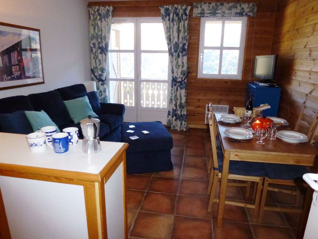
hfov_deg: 71.6
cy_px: 120
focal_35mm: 24
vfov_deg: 56.8
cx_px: 159
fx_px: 220
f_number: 3.3
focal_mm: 4.3
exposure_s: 1/60
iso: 250
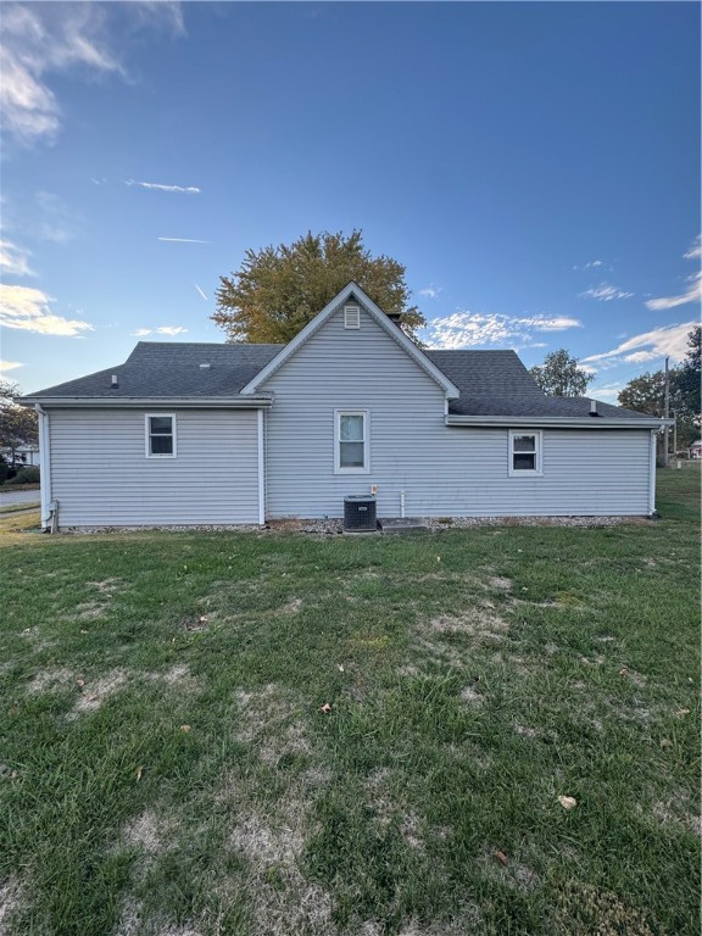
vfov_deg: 102.1
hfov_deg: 85.7
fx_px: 379
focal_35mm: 14
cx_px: 351
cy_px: 468
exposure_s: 1/246
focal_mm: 2.22
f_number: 2.2
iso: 40
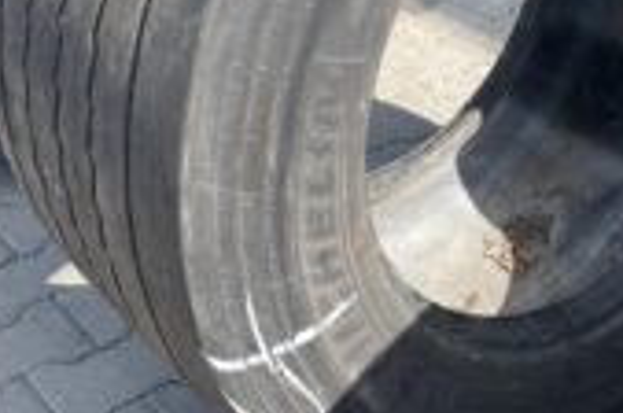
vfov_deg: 19.3
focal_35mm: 69
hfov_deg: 29.2
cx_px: 391
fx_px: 1192
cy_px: 42
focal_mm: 4.25
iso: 32
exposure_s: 1/839
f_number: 1.8
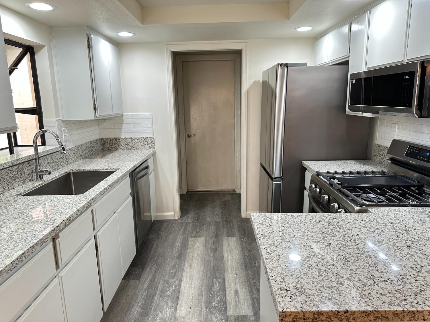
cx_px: 215
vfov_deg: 56.8
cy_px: 161
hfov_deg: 71.6
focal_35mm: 24
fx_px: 298
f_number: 1.78
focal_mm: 6.86
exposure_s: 1/60
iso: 200
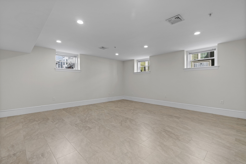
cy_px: 82
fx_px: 109
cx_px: 123
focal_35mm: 16
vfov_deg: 73.8
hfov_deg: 96.7
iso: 320
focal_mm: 16
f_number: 7.1
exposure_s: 1/6
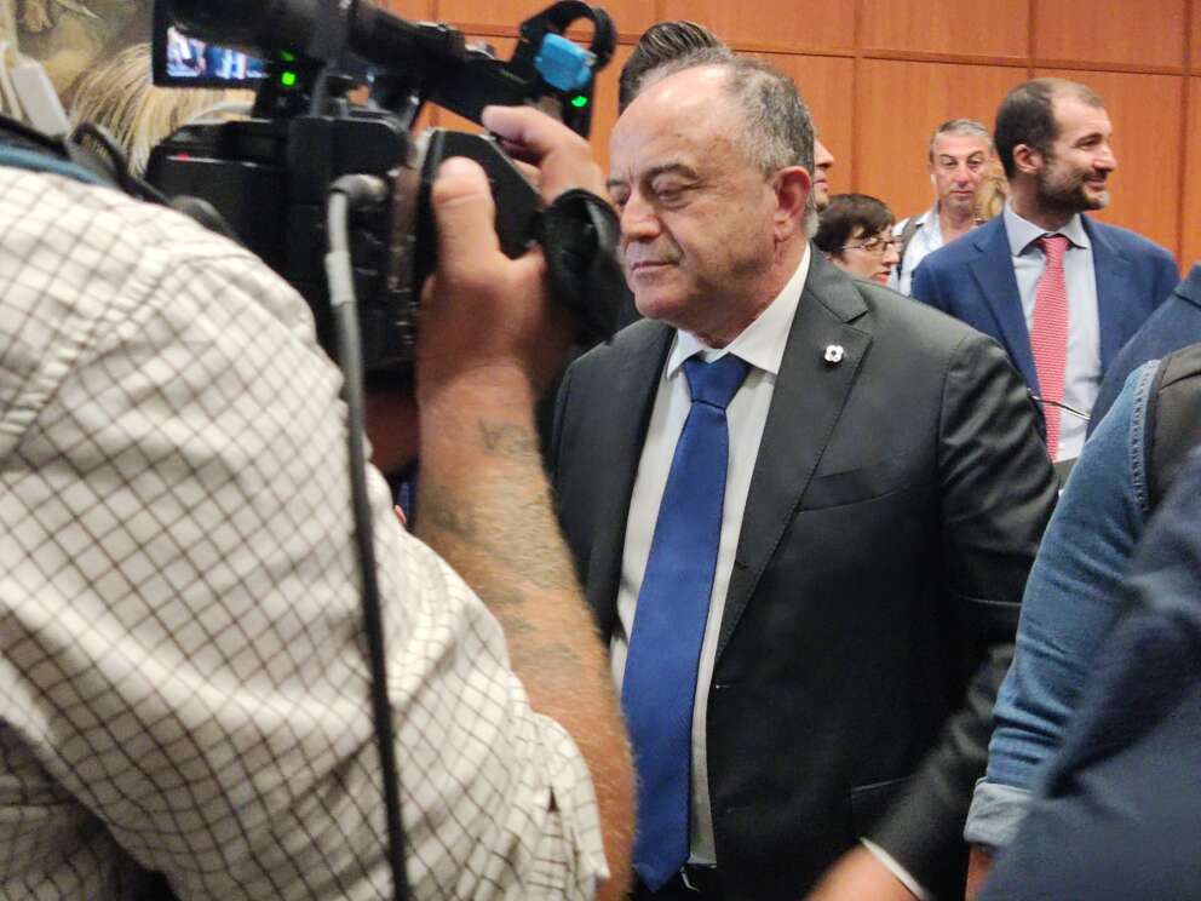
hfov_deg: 35.5
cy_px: 450
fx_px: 1874
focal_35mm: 54
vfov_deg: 27.0
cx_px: 600
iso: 492
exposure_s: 1/33
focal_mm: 4.71
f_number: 1.79
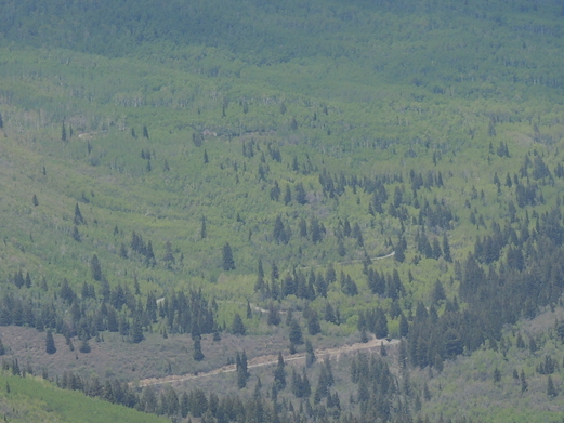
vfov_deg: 4.2
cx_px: 120
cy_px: -43
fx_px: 5802
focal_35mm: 356
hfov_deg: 5.6
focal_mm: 25.8
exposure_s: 1/800
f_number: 4.4
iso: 100
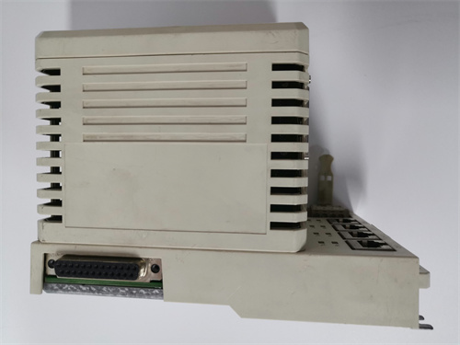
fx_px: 359
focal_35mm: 27
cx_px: 230
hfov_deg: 65.3
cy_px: 172
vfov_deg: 51.4
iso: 160
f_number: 1.8
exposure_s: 1/33.3
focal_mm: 3.95
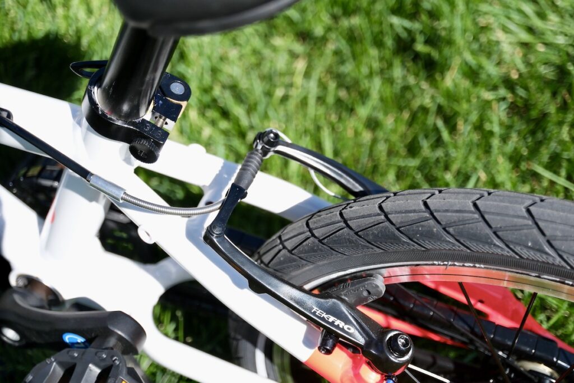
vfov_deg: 29.9
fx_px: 718
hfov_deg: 43.6
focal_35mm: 45
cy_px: 192
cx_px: 287
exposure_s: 1/3500
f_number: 2.8
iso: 400
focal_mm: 30
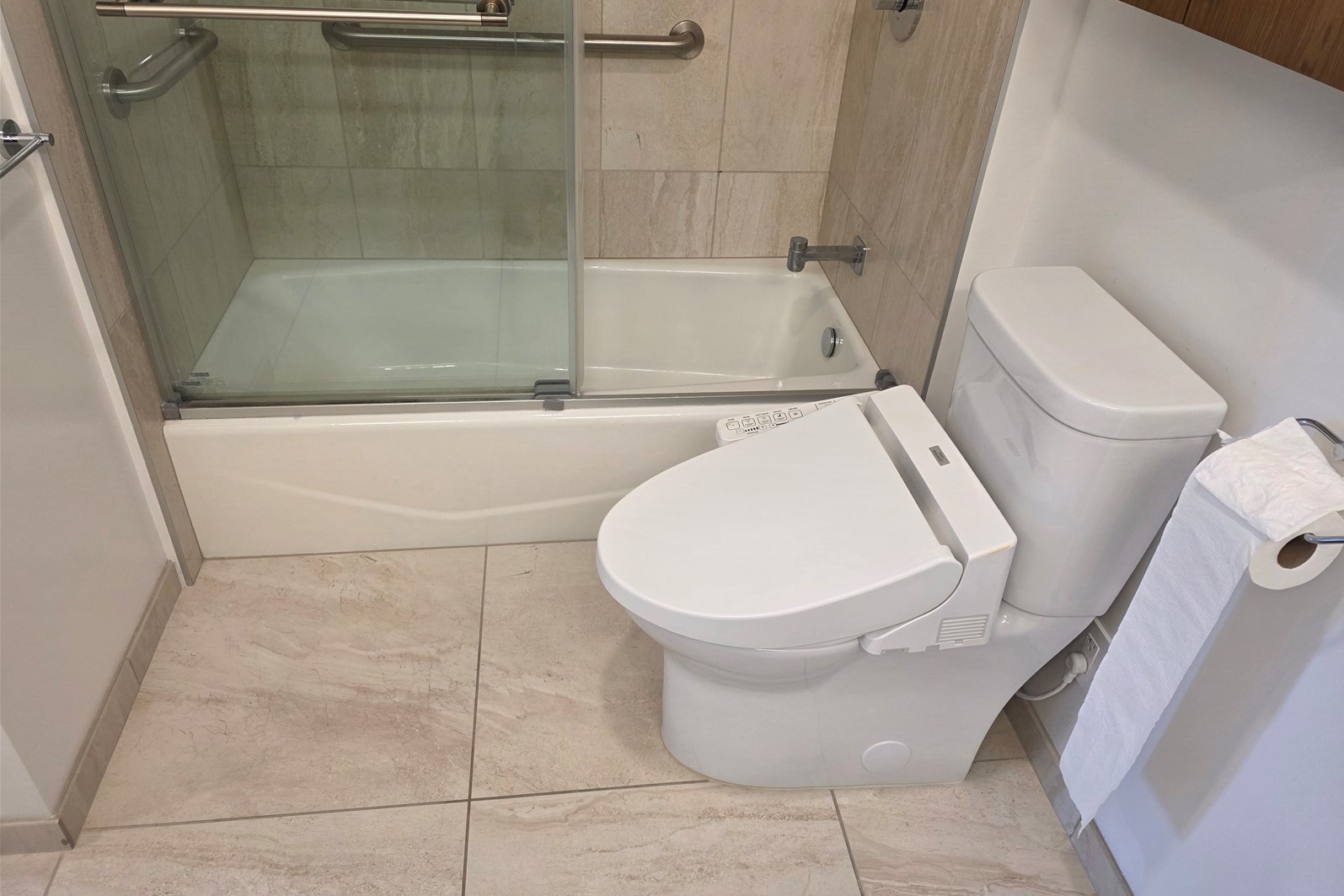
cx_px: 673
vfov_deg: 53.1
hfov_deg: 73.7
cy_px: 435
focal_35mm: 24
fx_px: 896
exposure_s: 1/120
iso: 125
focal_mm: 6.3
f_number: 1.7
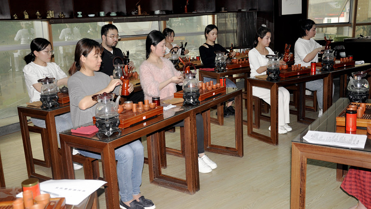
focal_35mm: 38
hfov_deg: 52.8
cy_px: 98
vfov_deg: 31.2
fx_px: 374
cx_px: 185
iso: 320
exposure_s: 1/60
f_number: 3.8
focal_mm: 24
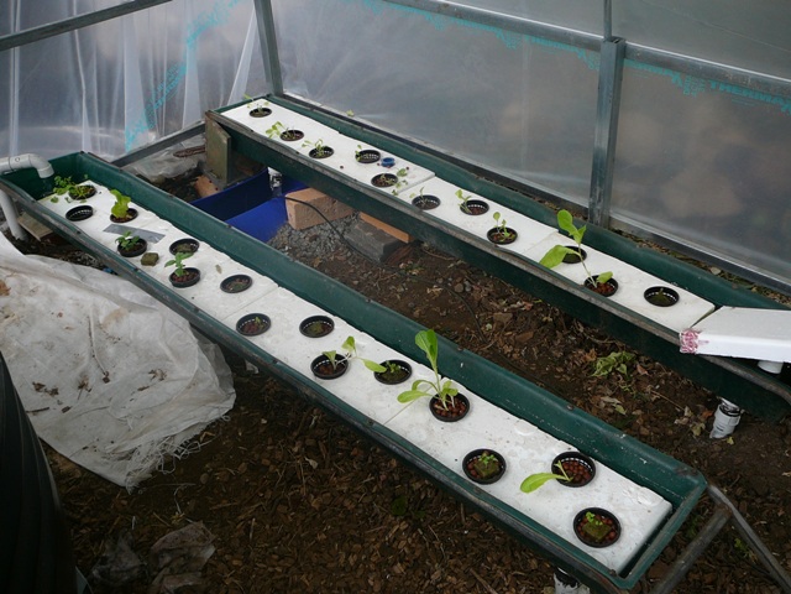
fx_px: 800
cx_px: 396
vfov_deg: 40.7
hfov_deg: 52.6
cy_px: 297
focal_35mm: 35
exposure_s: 1/100
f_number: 2.8
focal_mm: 5.2
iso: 80
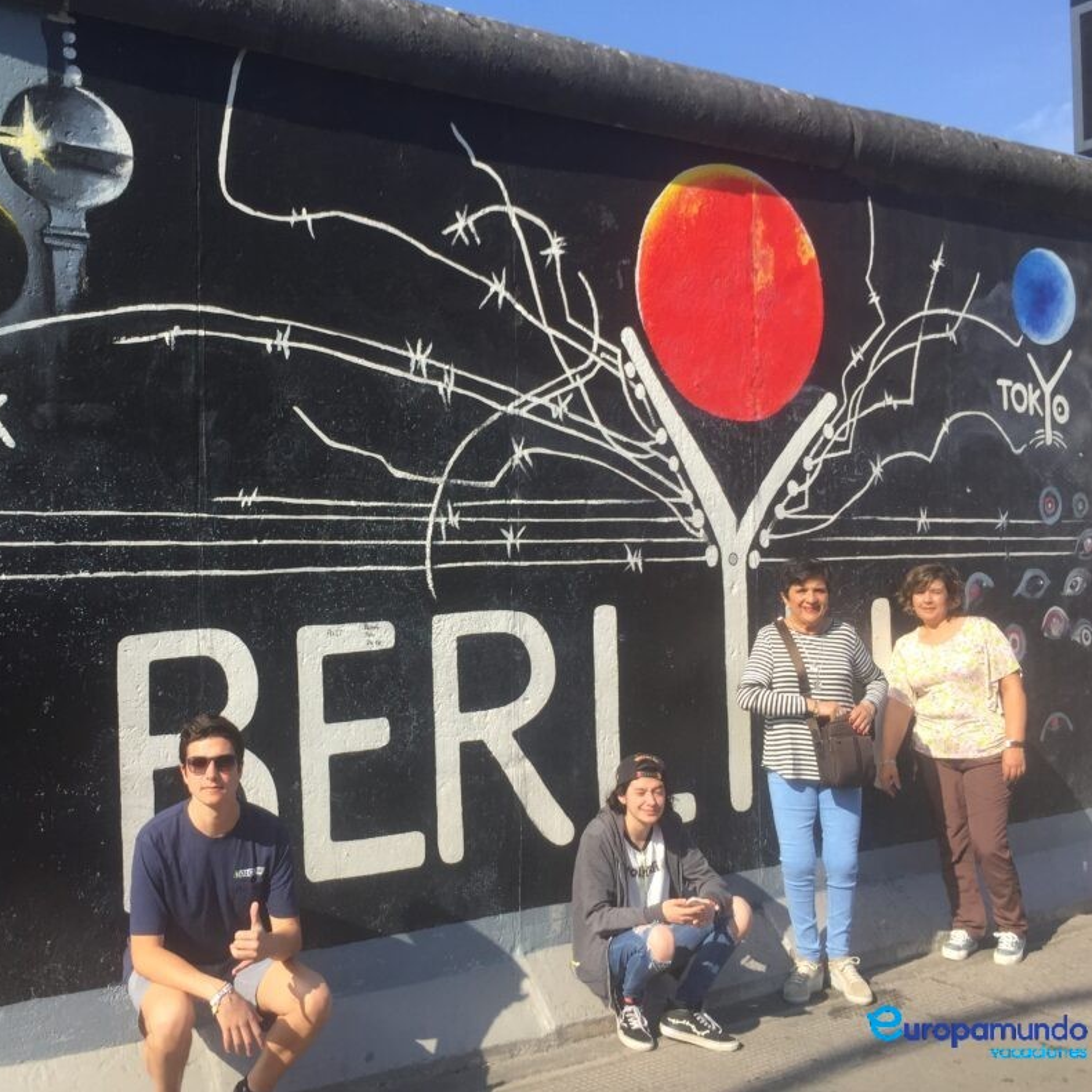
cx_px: 382
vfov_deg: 47.2
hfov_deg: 46.6
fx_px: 1249
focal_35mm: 35
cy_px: 537
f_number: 2.2
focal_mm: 4.15
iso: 32
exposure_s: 1/1319
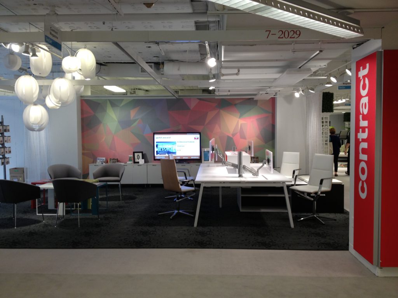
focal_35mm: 35
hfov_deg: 52.6
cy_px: 149
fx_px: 402
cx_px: 199
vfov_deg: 40.7
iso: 64
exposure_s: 1/30
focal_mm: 4.28
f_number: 2.4
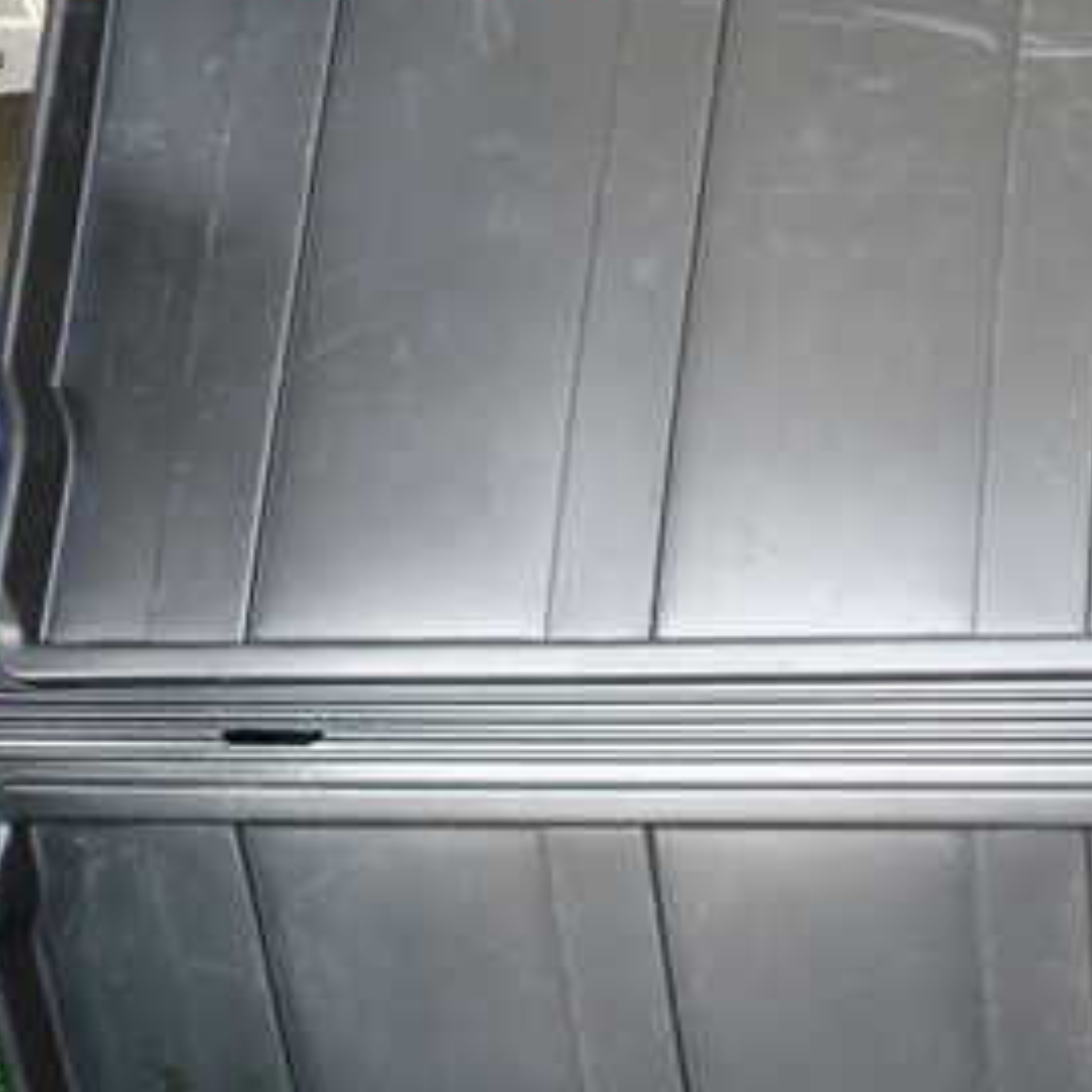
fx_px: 1749
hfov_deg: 31.8
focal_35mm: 49
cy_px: 810
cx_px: 1116
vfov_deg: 34.0
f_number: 2
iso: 160
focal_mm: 4.5
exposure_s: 1/60
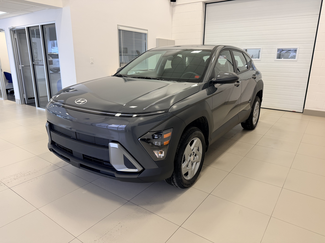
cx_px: 162
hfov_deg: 71.6
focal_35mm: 24
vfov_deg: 56.8
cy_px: 122
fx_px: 225
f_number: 1.78
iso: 160
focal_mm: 6.76
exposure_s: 1/120
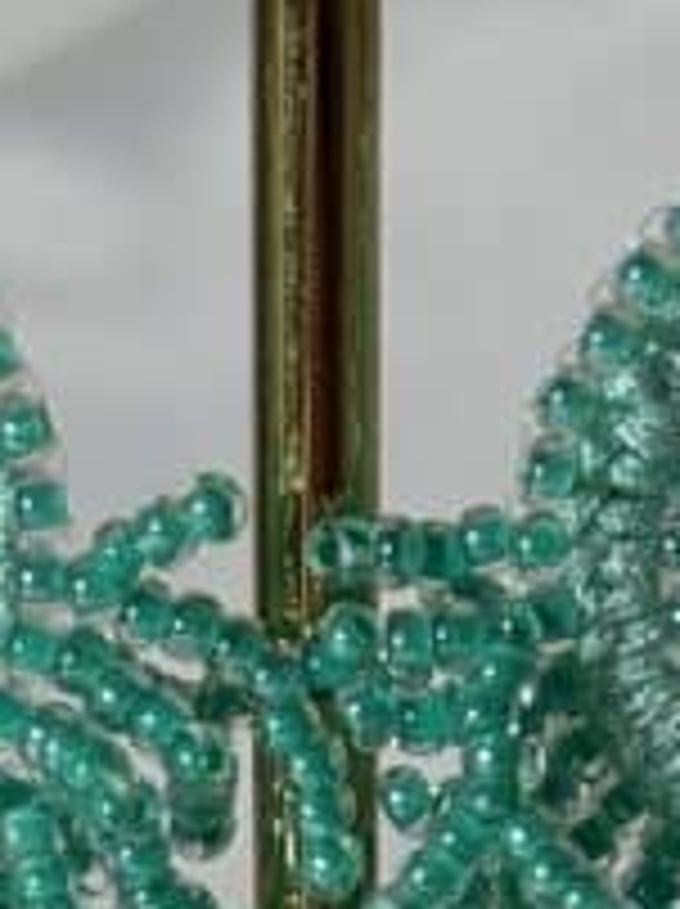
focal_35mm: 264
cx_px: 356
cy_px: 1287
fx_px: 6929
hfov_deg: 5.6
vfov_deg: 7.4
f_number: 1.6
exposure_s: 1/121
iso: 25
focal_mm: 5.96
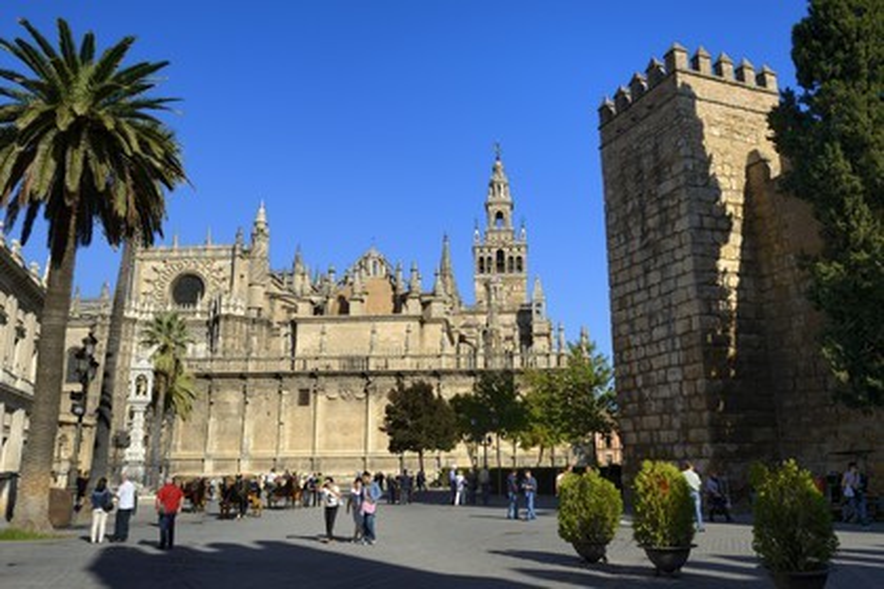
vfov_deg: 45.0
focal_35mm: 29
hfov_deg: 63.7
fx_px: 712
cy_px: 294
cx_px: 442
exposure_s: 1/250
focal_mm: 29
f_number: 13
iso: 200
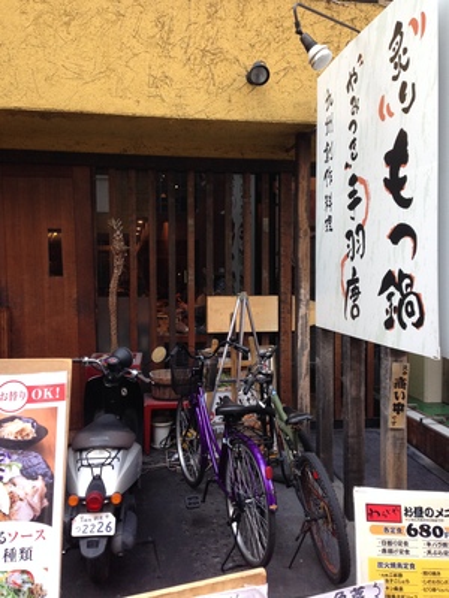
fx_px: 571
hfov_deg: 42.9
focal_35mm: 33
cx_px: 224
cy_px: 299
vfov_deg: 55.4
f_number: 2.4
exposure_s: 1/120
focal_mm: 4.12
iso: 100
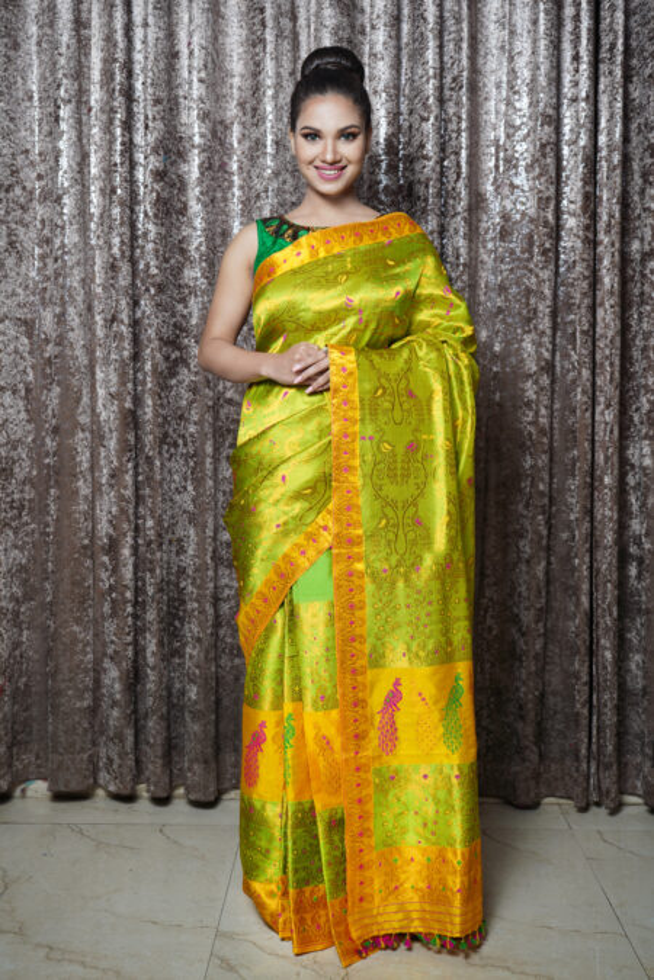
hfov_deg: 36.9
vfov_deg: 53.1
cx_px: 327
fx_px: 981
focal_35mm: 36
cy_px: 490
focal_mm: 36
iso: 125
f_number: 5.6
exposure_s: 1/160
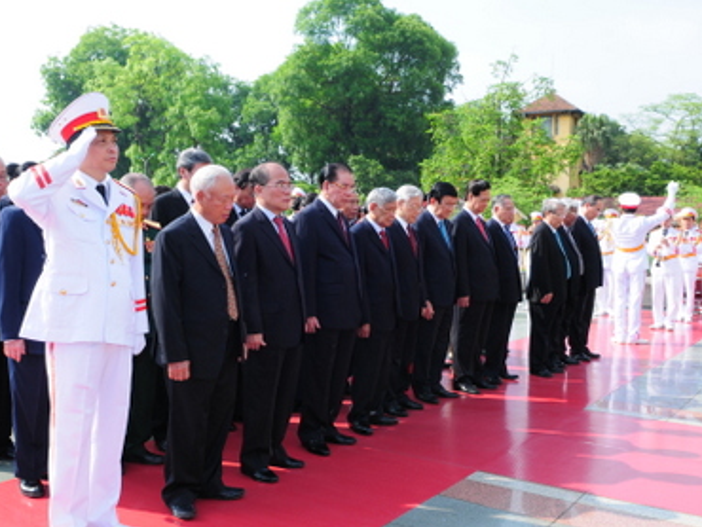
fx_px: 710
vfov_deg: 40.7
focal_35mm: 35
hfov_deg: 52.6
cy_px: 264
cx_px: 328
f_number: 9
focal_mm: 18
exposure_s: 1/100
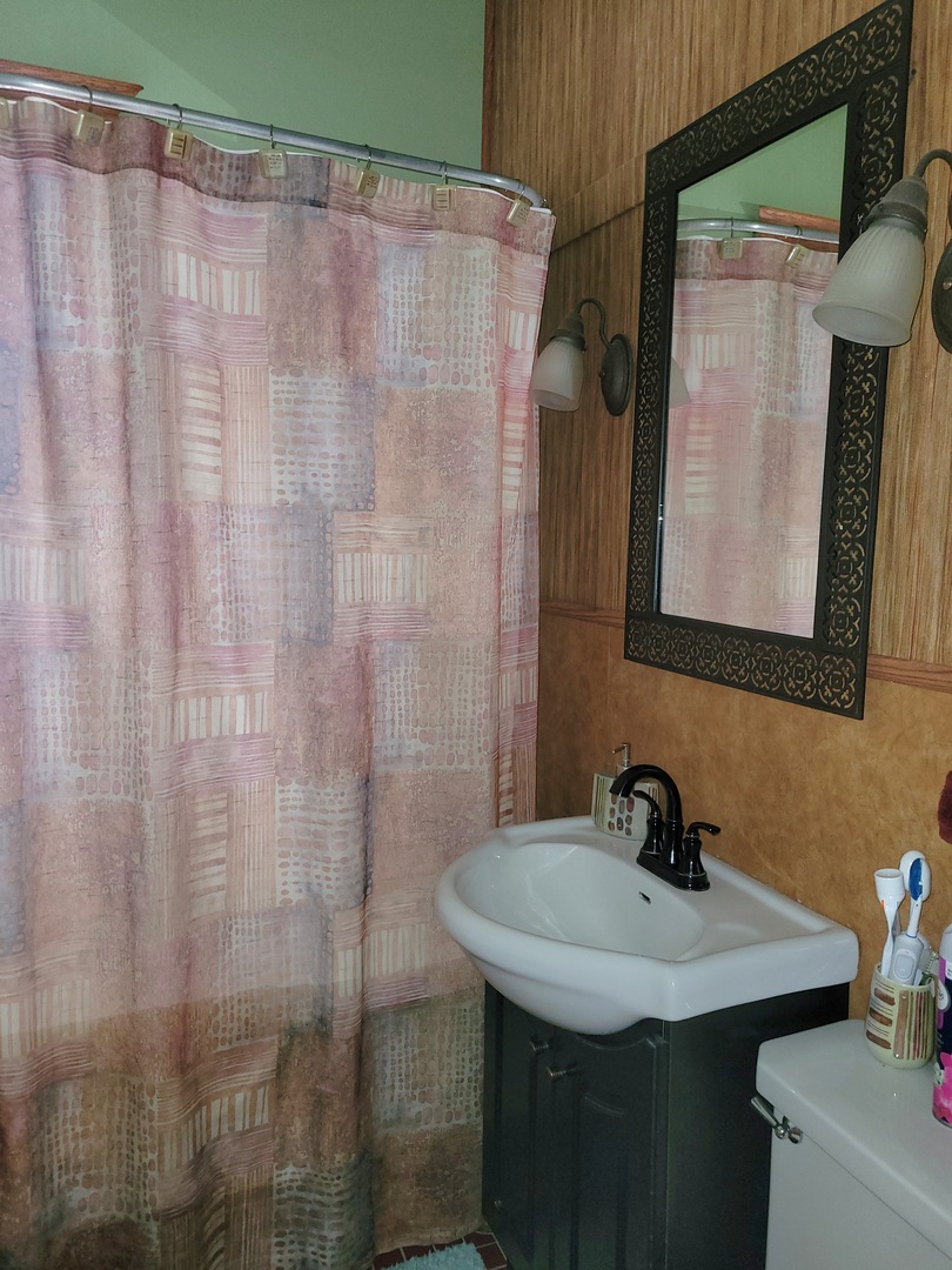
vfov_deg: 67.3
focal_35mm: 26
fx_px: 953
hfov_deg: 53.1
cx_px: 476
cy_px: 635
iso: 125
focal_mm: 5.4
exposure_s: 1/15
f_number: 1.8
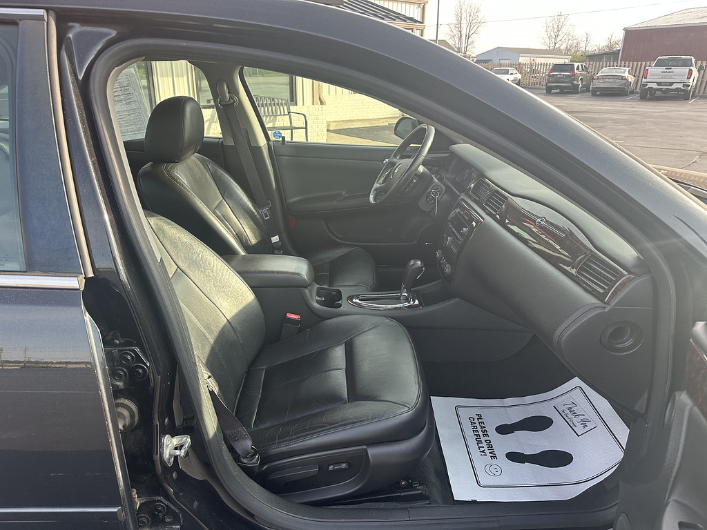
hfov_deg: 71.6
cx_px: 354
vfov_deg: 56.8
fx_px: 490
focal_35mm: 24
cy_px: 265
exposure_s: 1/421
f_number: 1.78
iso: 80
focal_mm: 6.86
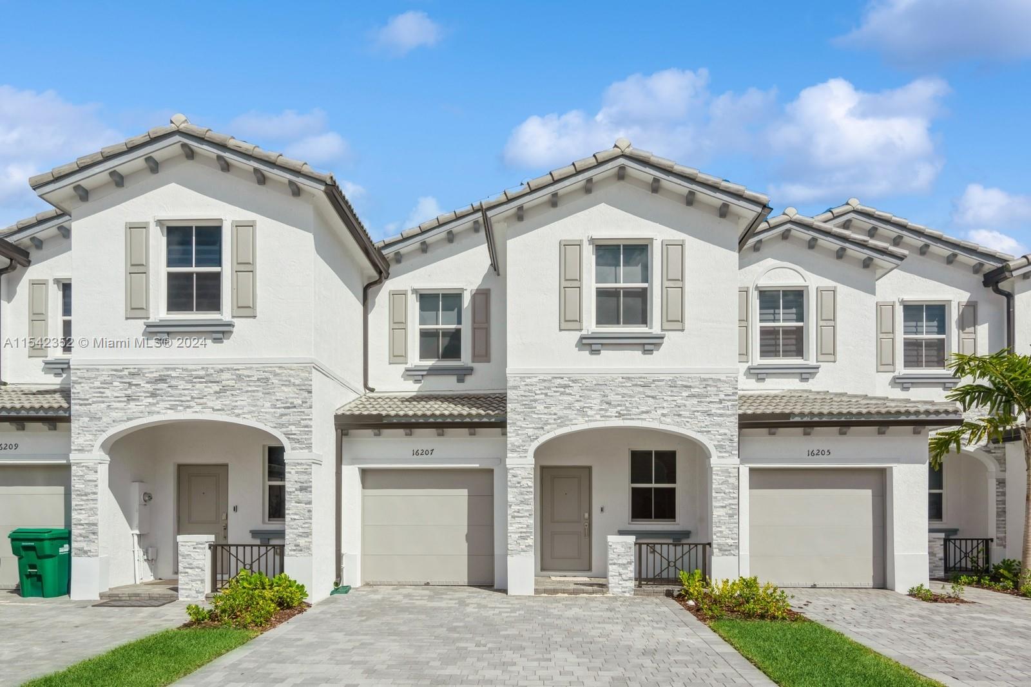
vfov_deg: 57.2
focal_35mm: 22
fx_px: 630
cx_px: 516
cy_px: 344
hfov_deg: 78.6
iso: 200
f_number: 8
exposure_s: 1/1250
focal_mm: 22
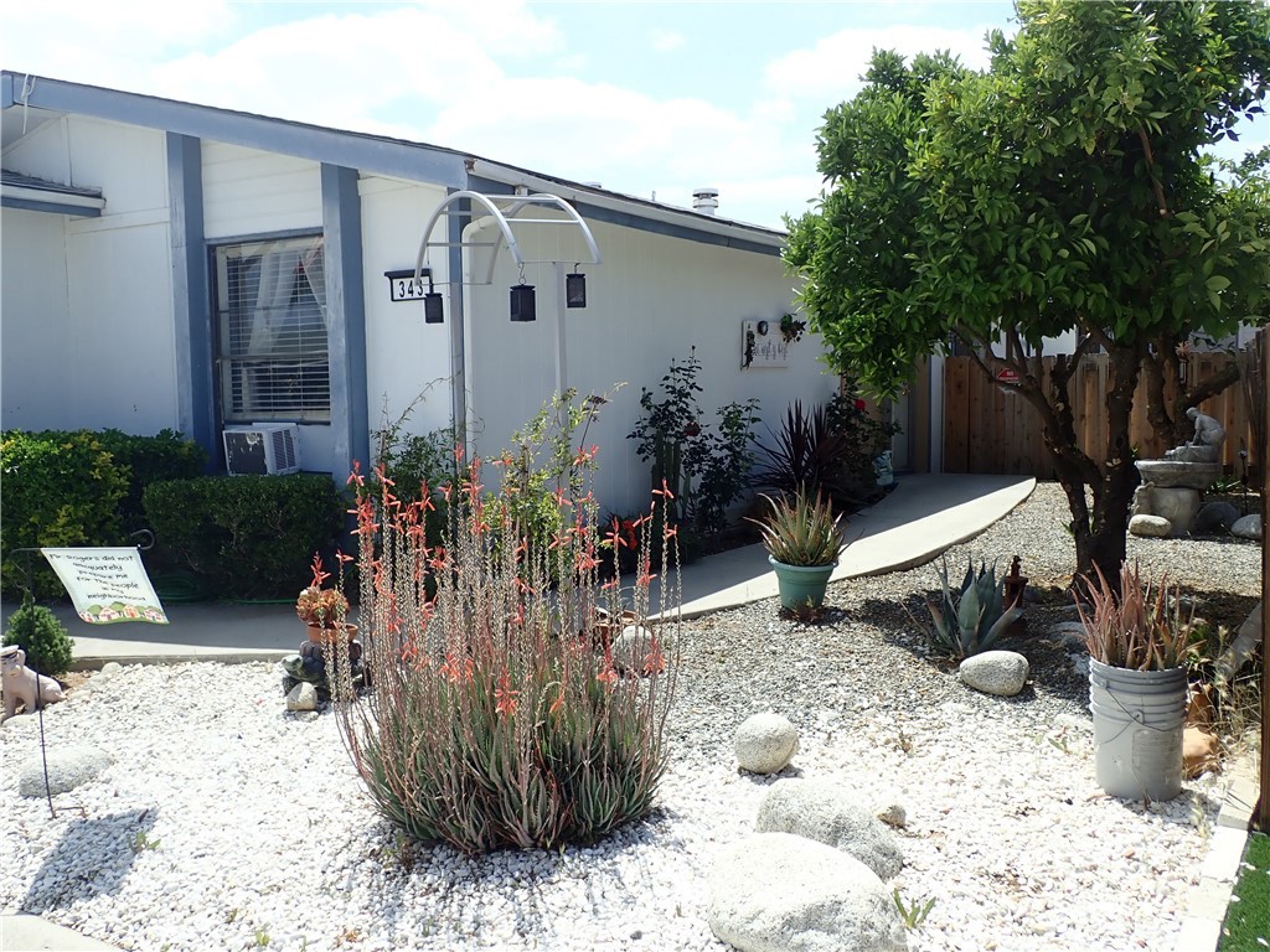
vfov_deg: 44.2
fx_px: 1174
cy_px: 476
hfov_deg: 56.8
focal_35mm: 32
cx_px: 635
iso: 100
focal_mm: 5.87
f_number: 3.2
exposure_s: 1/800
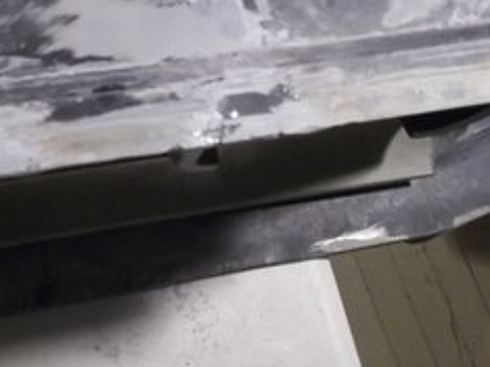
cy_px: 107
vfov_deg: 22.4
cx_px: 92
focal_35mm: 65
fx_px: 919
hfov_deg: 29.1
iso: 271
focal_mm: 6.3
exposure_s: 1/8
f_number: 4.5
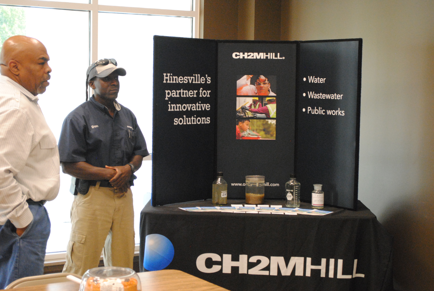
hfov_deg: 30.5
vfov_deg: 20.7
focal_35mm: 66
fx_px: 797
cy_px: 146
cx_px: 217
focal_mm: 44
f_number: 5.3
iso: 1600
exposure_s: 1/30
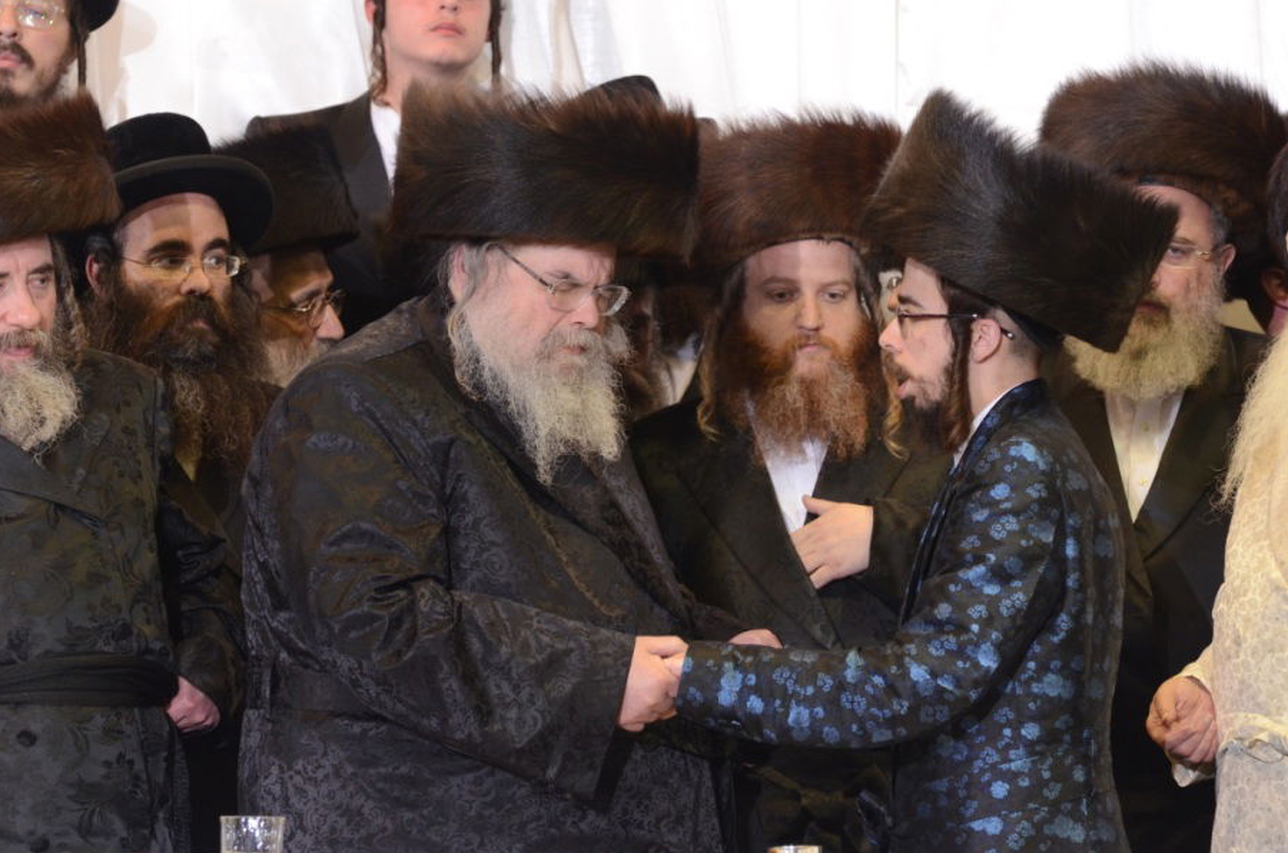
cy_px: 484
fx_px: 10053
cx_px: 648
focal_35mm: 282
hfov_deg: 7.3
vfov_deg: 4.9
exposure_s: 1/100
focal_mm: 165
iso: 1250
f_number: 5.6
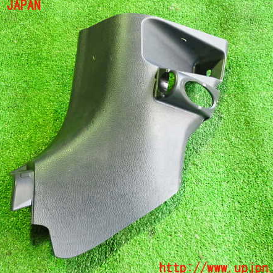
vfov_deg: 46.0
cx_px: 114
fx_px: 321
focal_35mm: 36
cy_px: 137
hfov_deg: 45.9
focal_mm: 5.4
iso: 500
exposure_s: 1/30
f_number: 2.3
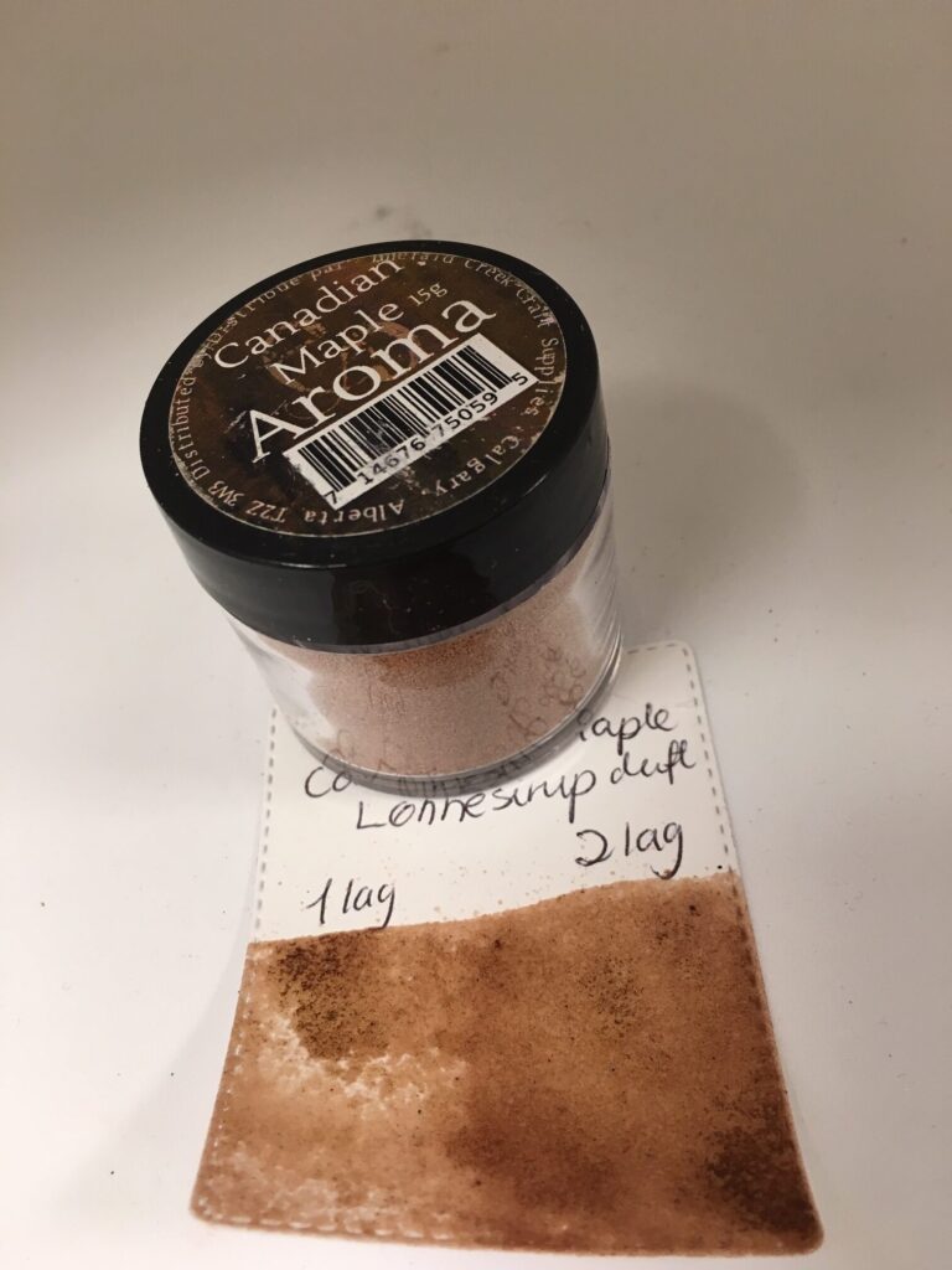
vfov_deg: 61.7
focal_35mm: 29
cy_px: 635
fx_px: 1063
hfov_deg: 48.2
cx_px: 476
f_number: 2.2
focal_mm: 4.15
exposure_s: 1/33
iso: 50
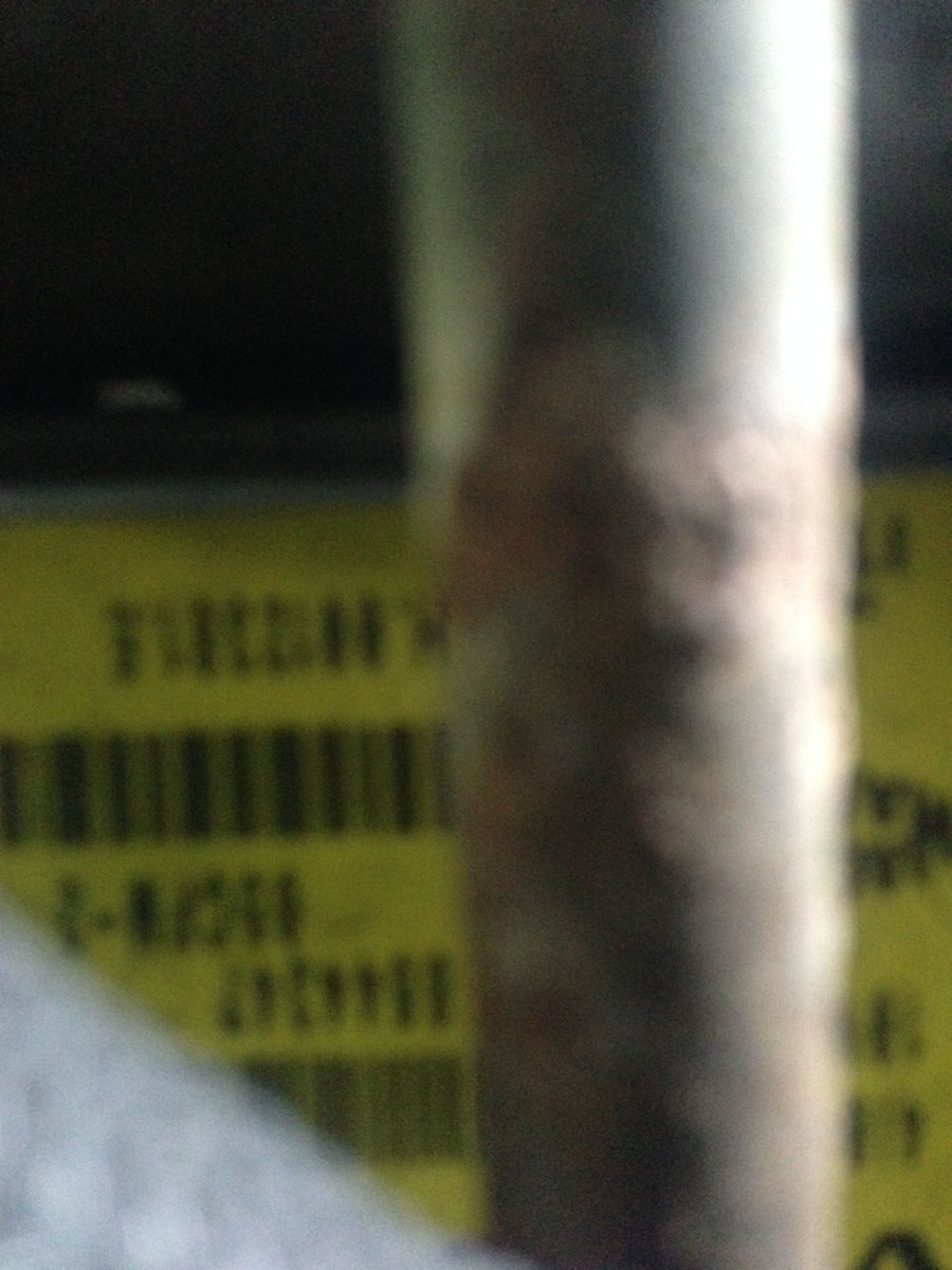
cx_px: 476
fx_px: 1210
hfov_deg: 42.9
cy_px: 635
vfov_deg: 55.4
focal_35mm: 33
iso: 800
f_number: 2.4
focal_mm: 4.12
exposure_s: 1/15
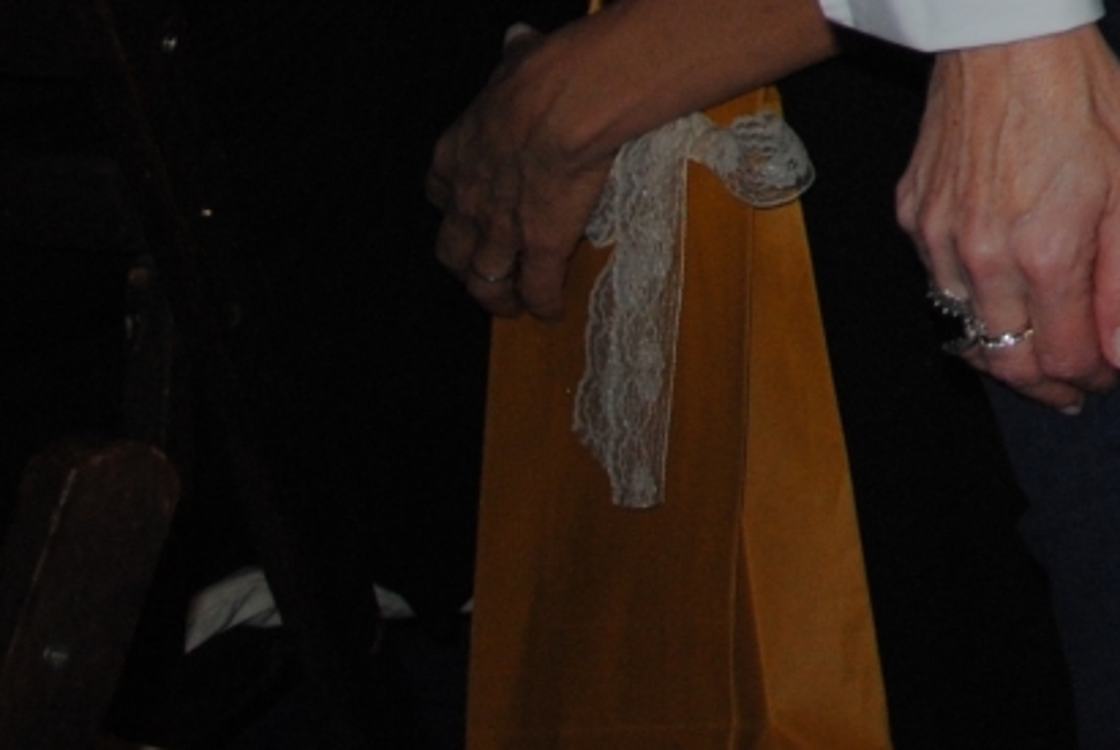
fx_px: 4796
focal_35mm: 154
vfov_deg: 8.3
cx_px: 2322
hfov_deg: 11.8
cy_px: -929
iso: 200
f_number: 3.8
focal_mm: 22
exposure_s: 1/60
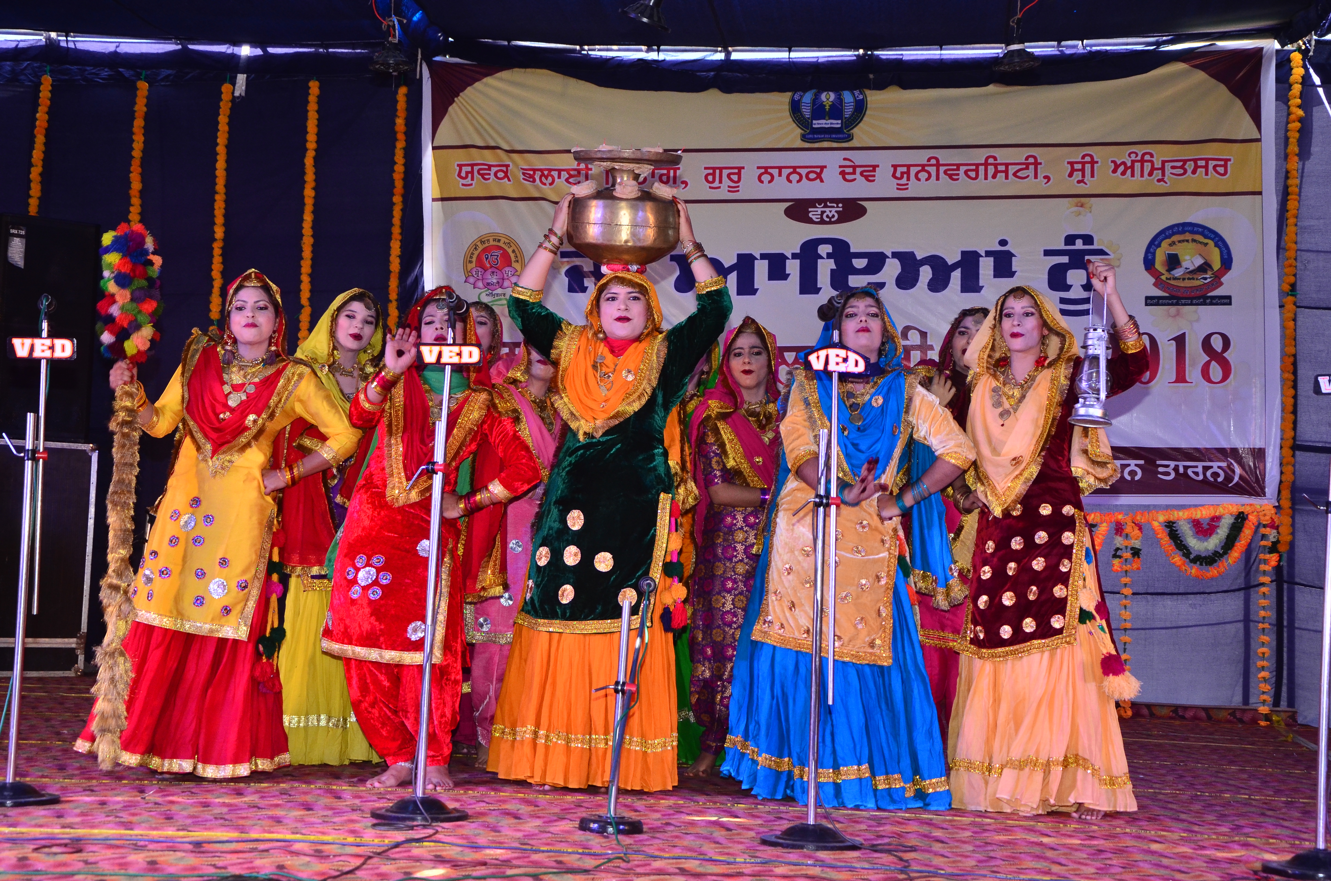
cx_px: 666
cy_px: 440
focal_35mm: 68
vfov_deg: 20.1
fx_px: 2490
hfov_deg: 29.9
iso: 500
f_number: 7.1
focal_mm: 45
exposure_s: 1/125
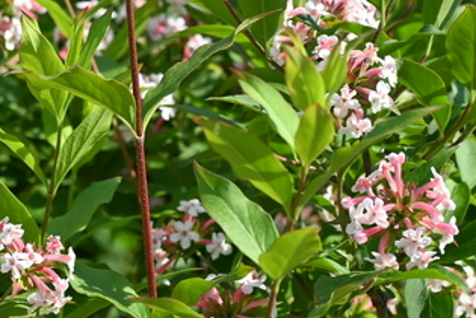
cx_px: -183
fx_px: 3345
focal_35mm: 253
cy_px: 232
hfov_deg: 8.0
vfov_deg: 5.4
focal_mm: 70
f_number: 6.3
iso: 100
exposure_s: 1/320
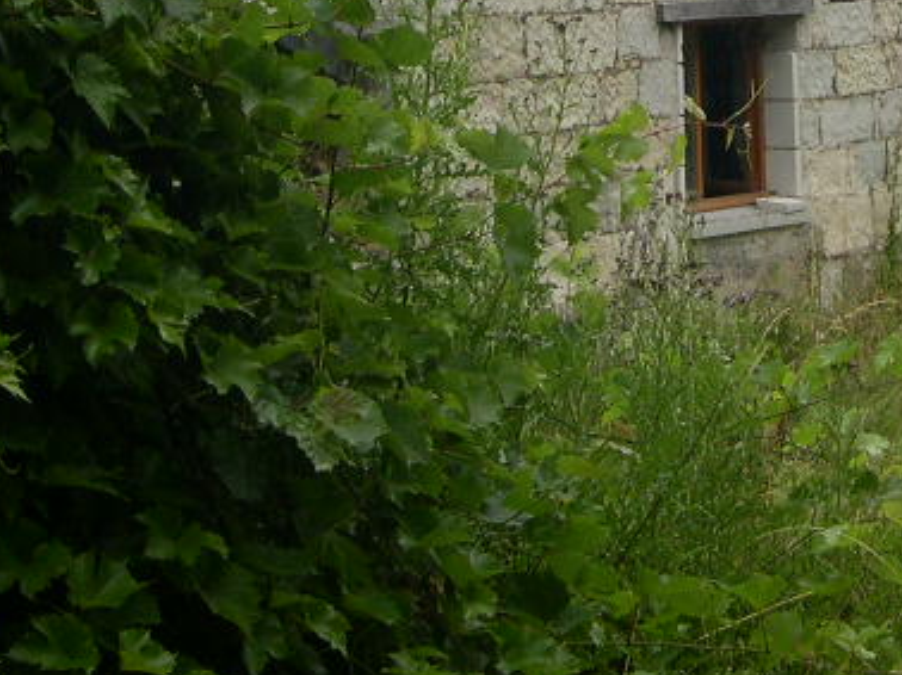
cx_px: 659
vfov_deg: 14.0
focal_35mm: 103
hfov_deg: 19.0
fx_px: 2682
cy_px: -74
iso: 100
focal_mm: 8
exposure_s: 1/277
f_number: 2.8
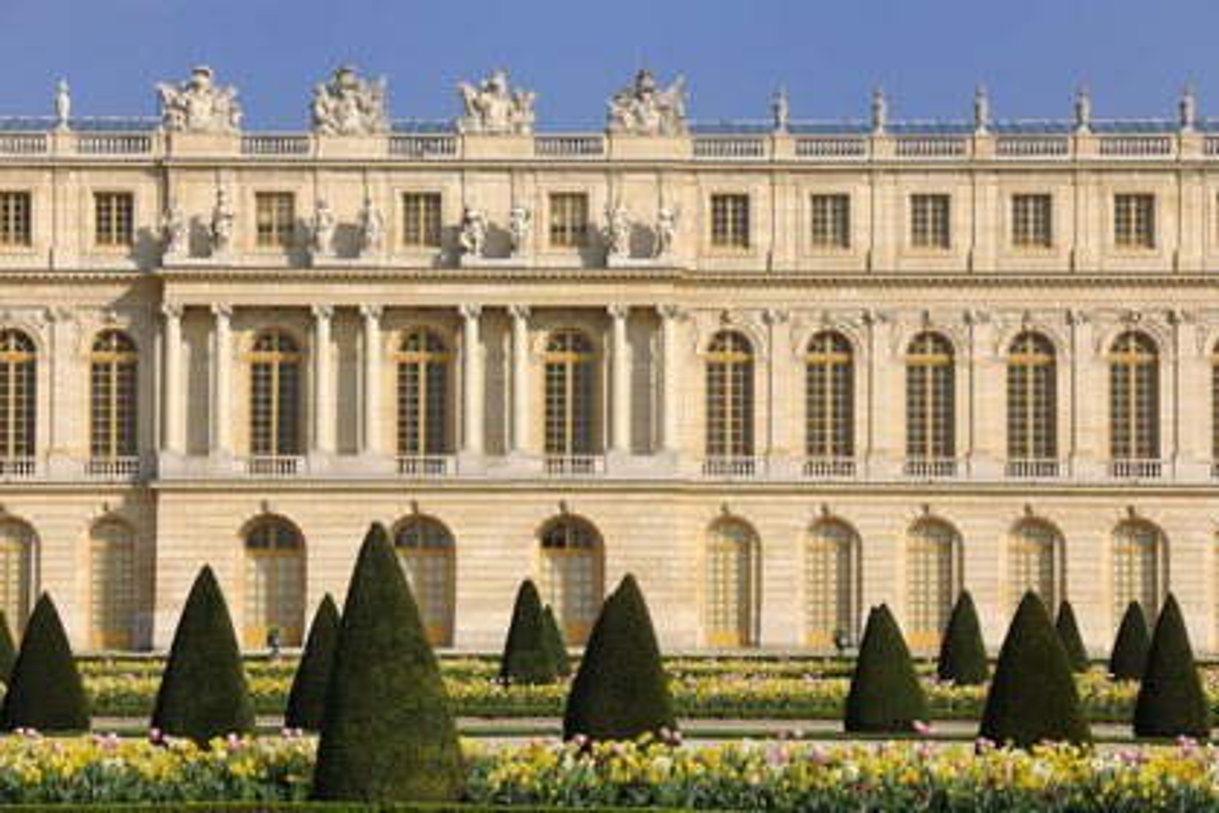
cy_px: 406
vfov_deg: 11.4
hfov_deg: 17.1
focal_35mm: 120
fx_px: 4063
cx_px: 610
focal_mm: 120
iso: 100
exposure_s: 1/160
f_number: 10
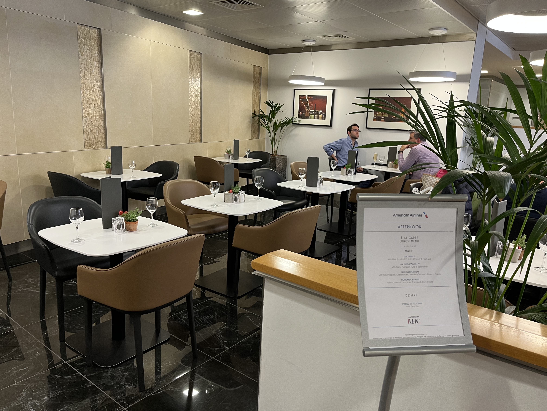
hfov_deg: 67.3
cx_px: 274
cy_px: 206
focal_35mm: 26
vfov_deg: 53.1
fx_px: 411
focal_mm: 5.1
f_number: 1.6
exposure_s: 1/50
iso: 125
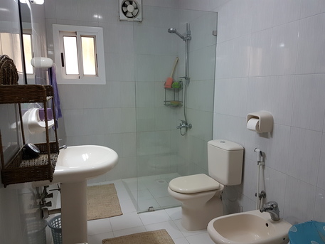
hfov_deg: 67.3
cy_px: 122
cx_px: 162
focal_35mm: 26
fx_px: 244
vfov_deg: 53.1
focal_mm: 4.2
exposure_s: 1/33
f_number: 1.7
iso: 160
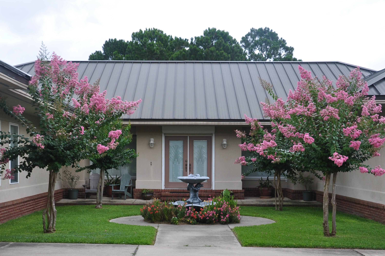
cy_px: 128
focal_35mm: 42
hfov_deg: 46.5
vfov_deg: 31.8
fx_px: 449
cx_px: 192
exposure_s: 1/80
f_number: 8
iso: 200
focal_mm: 28
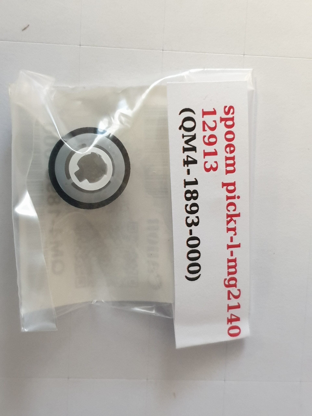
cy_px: 208
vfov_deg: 67.3
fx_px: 312
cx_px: 156
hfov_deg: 53.1
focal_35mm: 26
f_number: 1.5
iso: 400
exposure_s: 1/50
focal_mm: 4.3
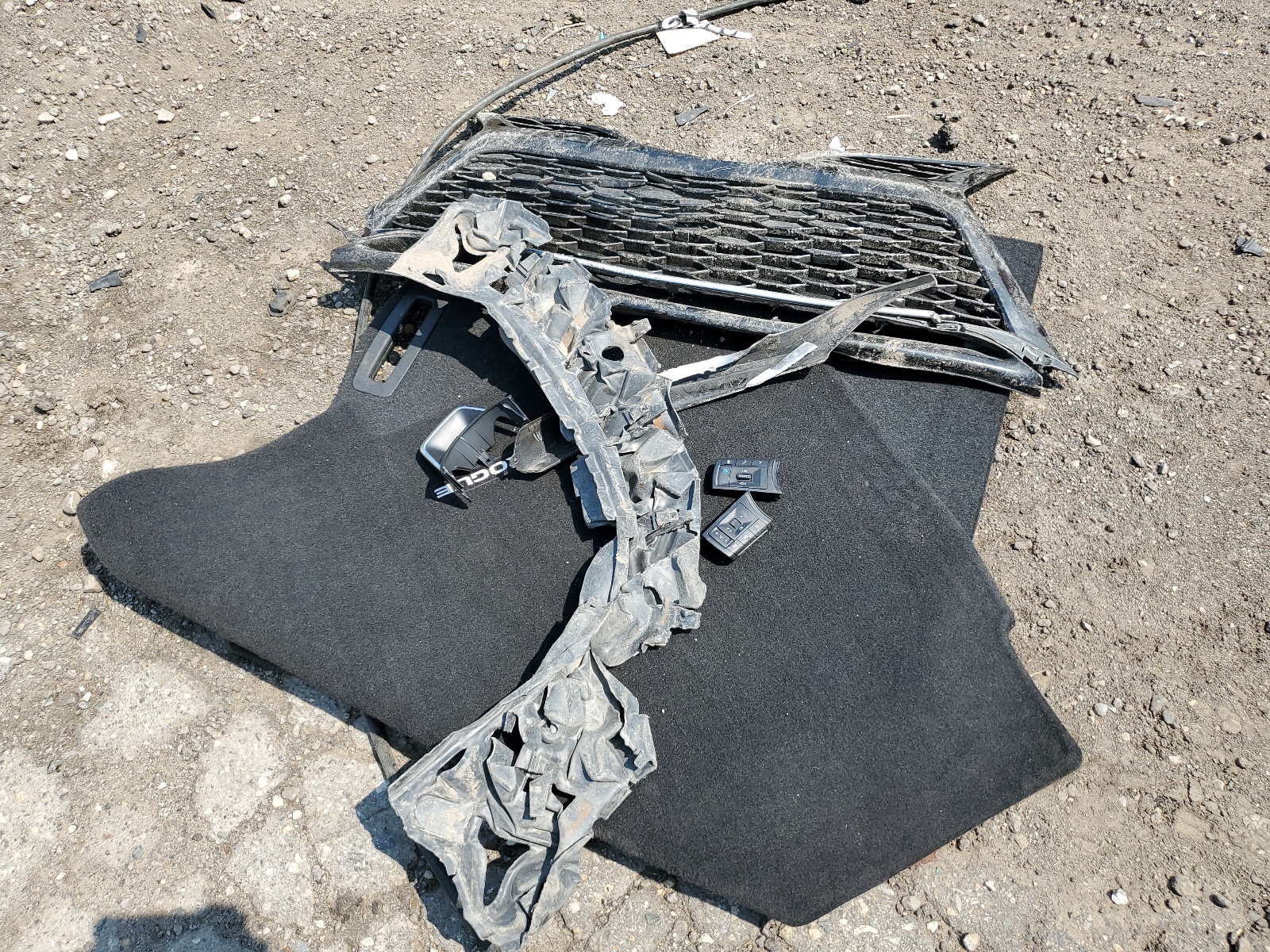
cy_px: 476
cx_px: 635
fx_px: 954
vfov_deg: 53.1
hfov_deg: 67.3
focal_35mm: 26
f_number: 1.5
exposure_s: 1/1429
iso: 50
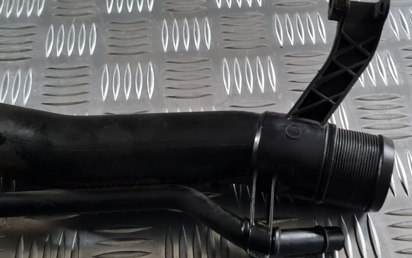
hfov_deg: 43.4
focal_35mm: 46
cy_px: 141
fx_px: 516
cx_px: 230
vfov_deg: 28.0
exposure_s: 1/25
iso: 500
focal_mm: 5.4
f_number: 1.8
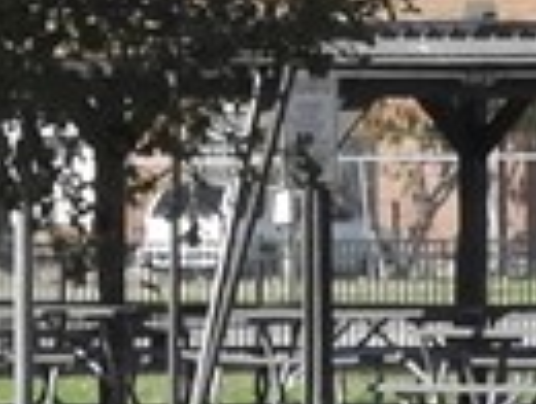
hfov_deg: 1.4
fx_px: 21951
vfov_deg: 1.1
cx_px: -144
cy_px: -433
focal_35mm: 1415
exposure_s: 1/1250
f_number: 5.3
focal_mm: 32.2
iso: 400
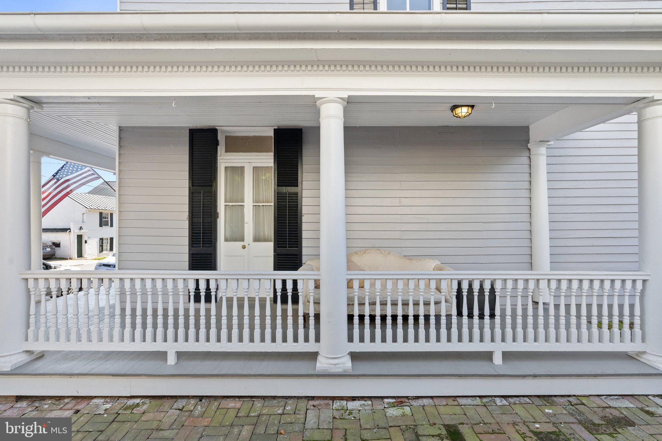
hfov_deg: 96.7
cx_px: 331
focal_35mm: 16
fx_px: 294
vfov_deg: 73.7
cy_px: 220
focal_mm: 16
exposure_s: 1/160
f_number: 8
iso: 640
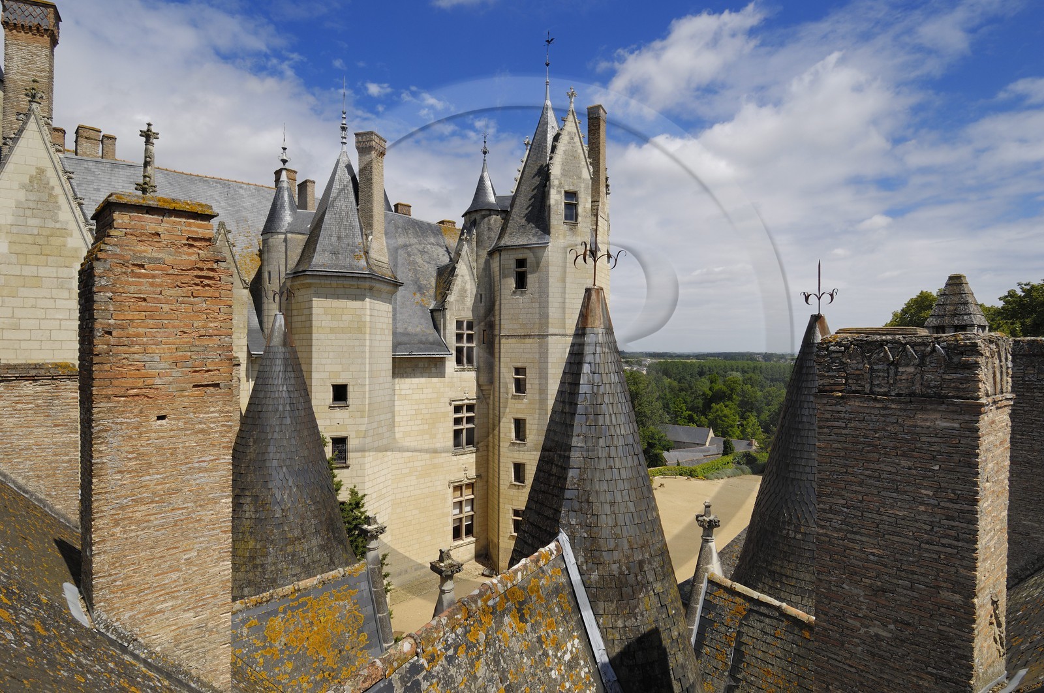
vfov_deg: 67.2
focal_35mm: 18
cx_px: 522
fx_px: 521
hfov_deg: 90.1
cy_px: 346
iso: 100
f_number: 11
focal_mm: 12
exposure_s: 1/160
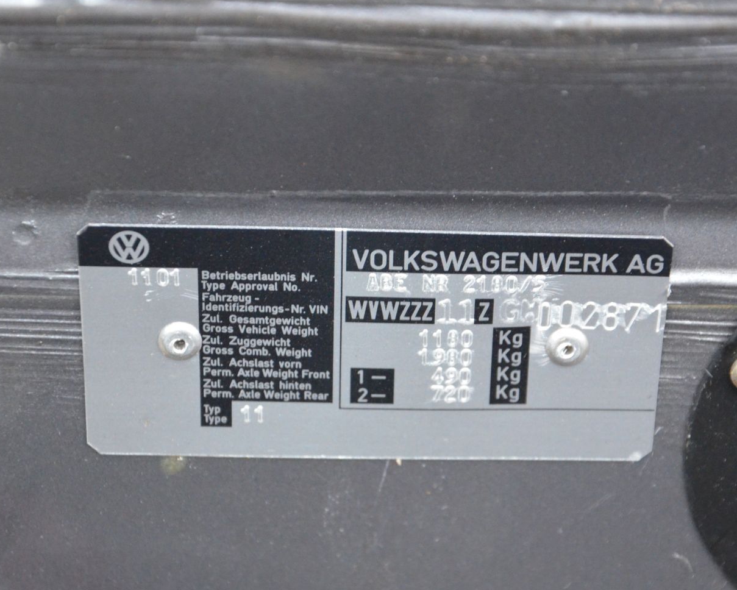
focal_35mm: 138
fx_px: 3011
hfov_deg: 14.0
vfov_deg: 11.2
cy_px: 331
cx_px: 408
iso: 3200
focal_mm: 66
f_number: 5.3
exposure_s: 1/60
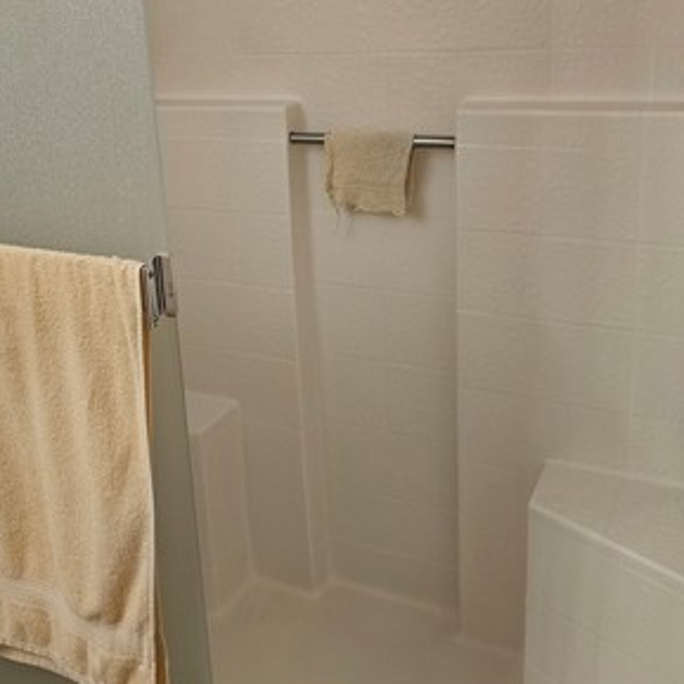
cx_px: 204
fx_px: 1006
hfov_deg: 37.0
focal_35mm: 45
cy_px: 256
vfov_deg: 37.3
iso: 125
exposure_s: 1/120
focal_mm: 6.3
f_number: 1.7
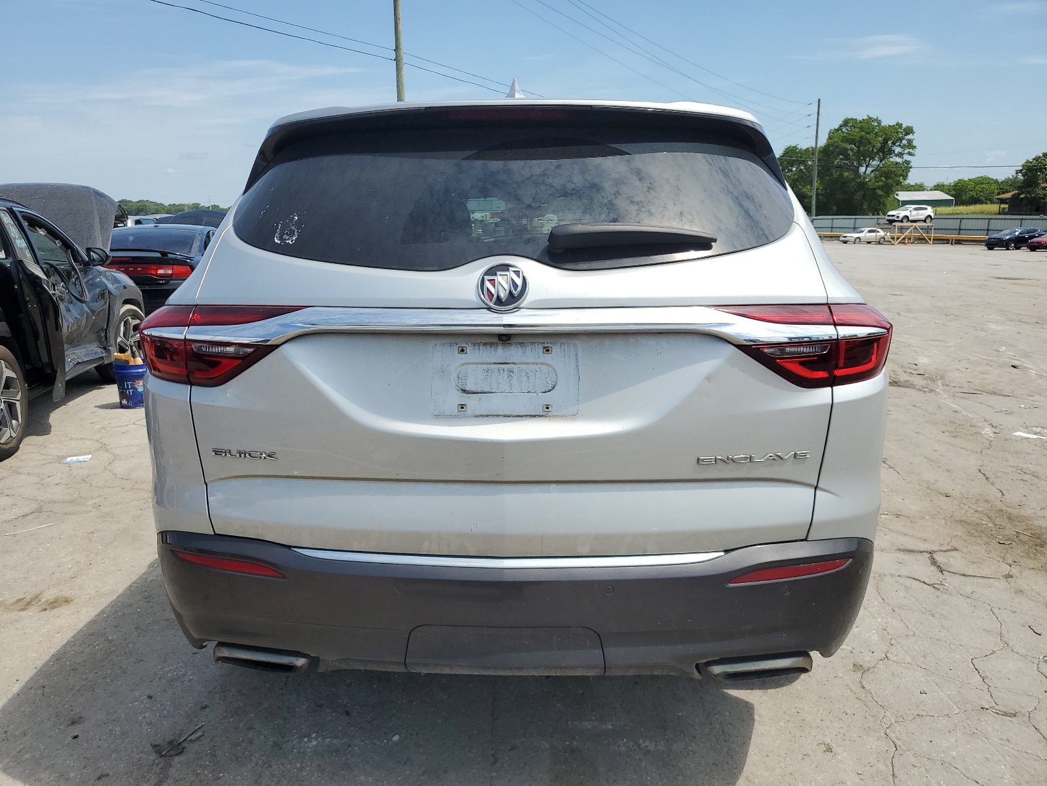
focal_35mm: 26
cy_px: 393
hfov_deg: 67.3
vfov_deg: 53.1
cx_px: 524
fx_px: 786
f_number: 1.5
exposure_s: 1/3333
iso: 50
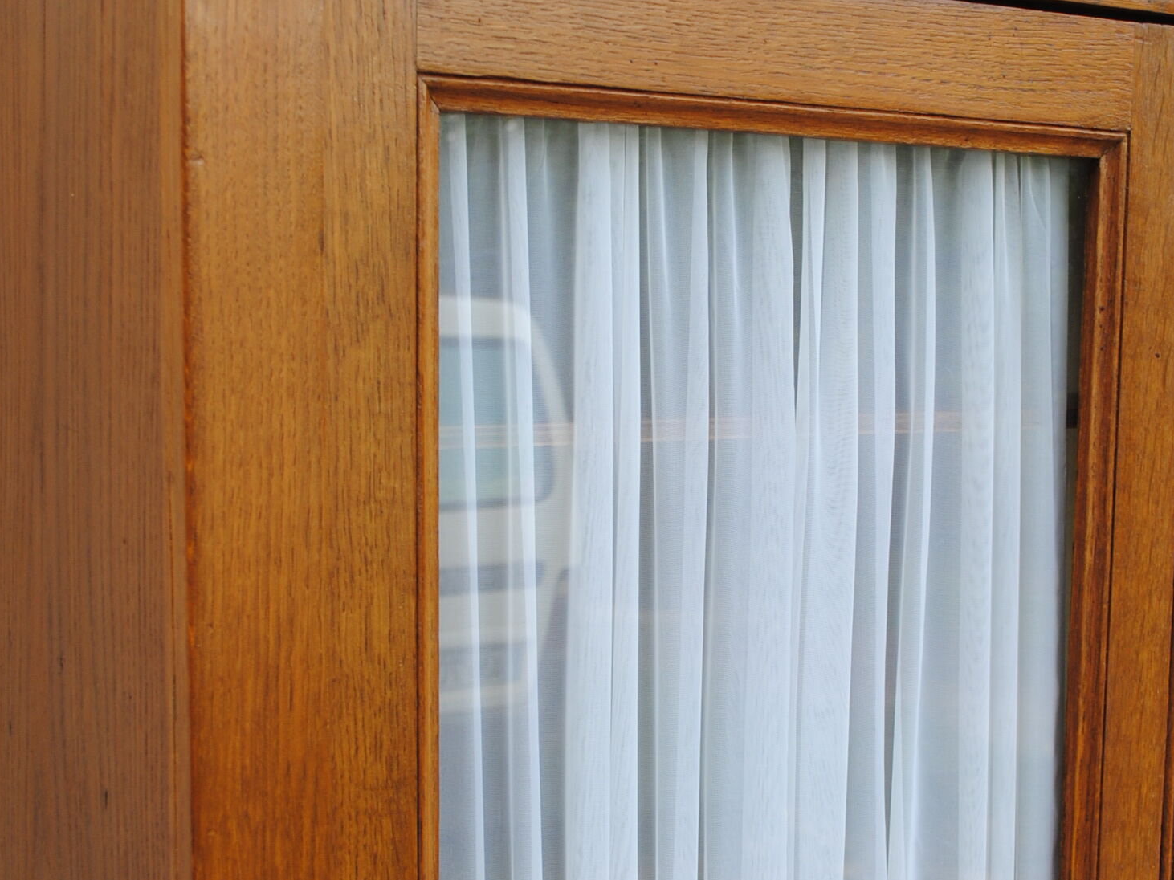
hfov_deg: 30.6
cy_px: 597
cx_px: 708
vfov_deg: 23.2
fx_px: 2136
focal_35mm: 63
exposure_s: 1/125
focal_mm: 22
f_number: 5.6
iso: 160
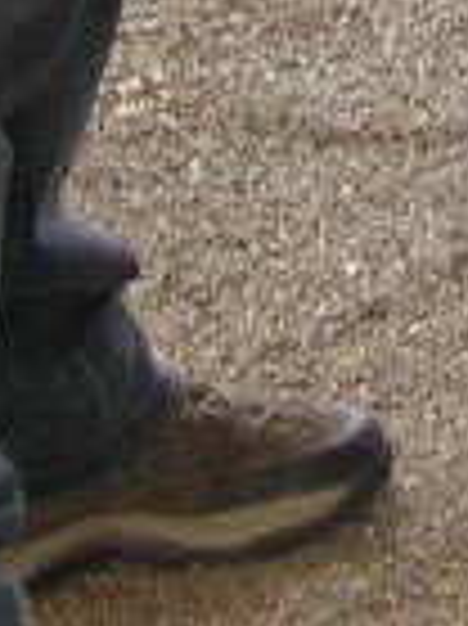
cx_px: 1130
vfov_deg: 7.1
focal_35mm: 258
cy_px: -986
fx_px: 4658
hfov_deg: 5.5
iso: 50
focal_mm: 5.8
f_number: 2.8
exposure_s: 1/41.3
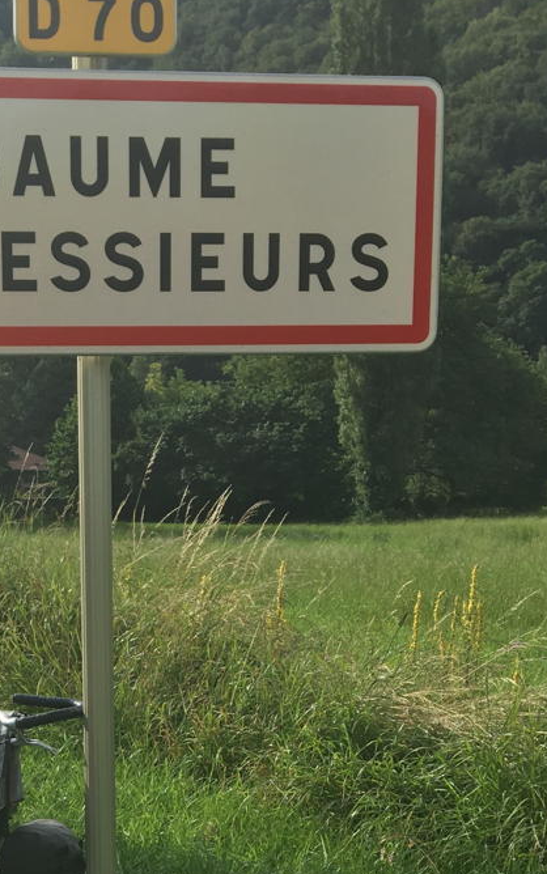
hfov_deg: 18.5
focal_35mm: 69
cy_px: 827
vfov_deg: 28.3
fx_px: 1644
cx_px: 19
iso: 25
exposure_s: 1/916
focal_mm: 4.15
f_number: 2.2
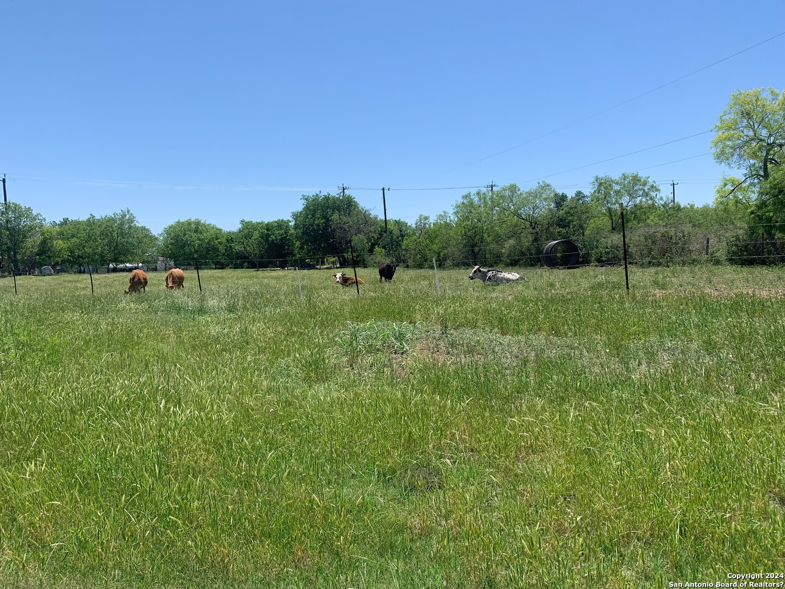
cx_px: 392
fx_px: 590
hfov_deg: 67.3
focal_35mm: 26
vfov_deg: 53.1
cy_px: 294
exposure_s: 1/2075
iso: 25
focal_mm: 4.25
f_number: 1.8
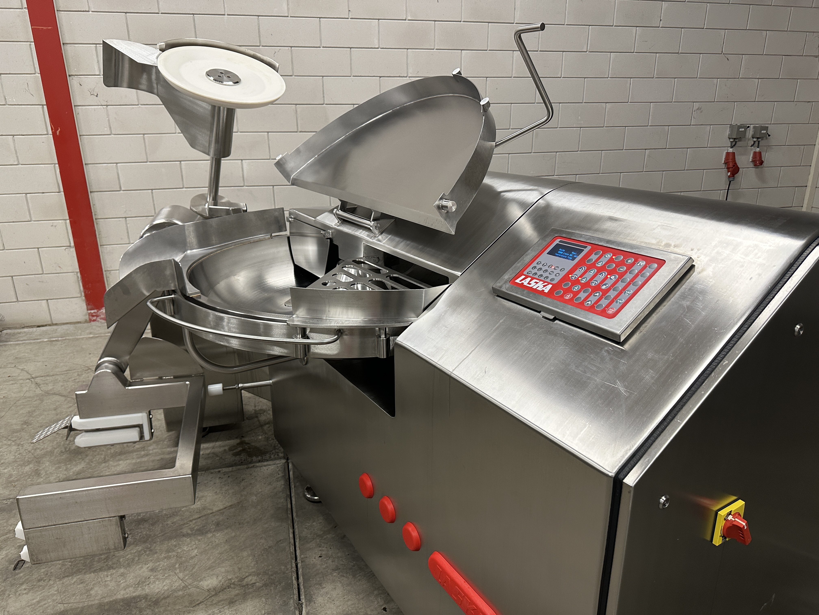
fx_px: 568
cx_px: 410
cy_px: 308
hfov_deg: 71.6
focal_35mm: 24
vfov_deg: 56.8
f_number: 1.78
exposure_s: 1/50
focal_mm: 6.86
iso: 200
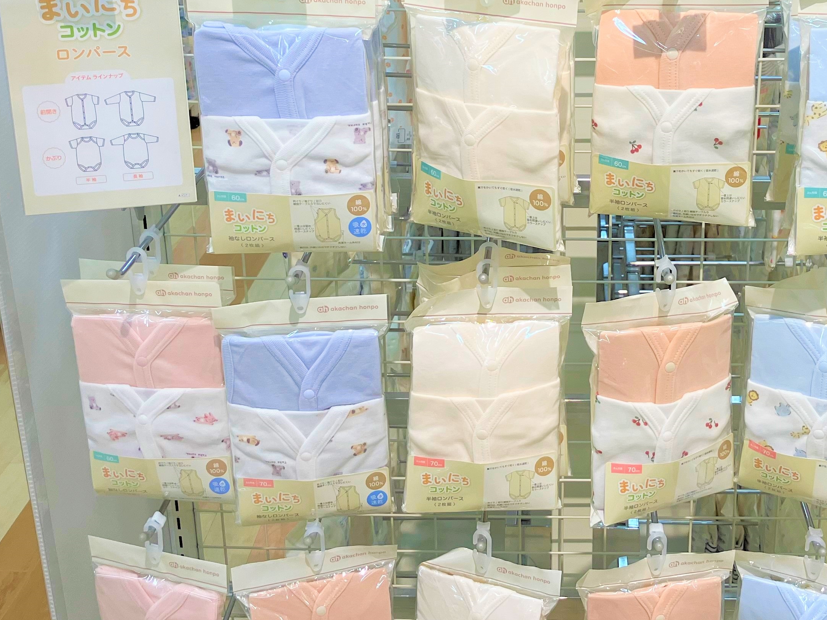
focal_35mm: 52
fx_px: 1242
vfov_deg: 27.8
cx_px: 555
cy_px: 184
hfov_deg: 36.4
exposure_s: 1/120
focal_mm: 3.99
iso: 64
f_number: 1.8
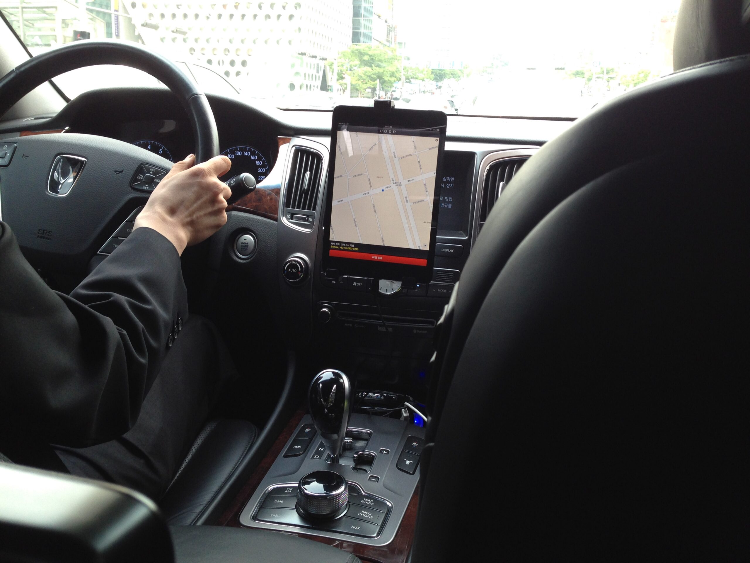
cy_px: 282
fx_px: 715
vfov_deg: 42.9
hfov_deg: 55.4
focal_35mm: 33
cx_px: 375
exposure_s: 1/120
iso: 80
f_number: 2.4
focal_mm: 4.12
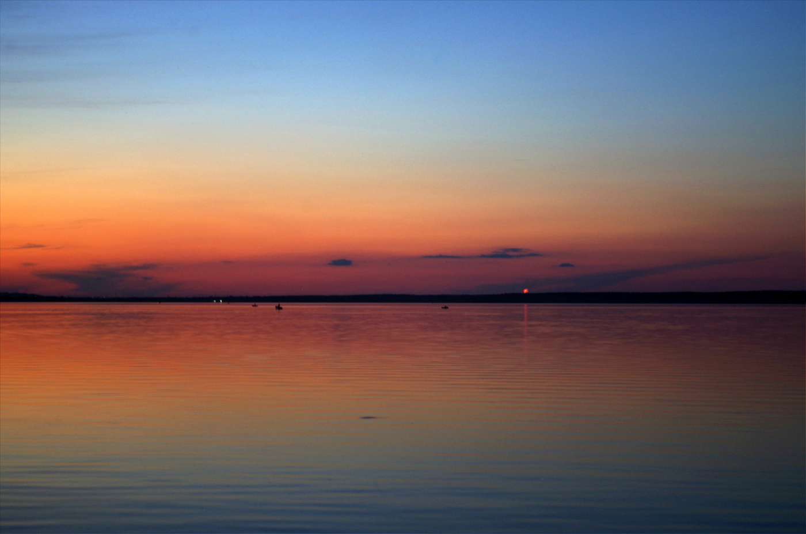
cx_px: 403
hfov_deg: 24.8
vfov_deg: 16.6
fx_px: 1832
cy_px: 267
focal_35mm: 82
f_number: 5.6
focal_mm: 55
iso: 200
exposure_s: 1/4
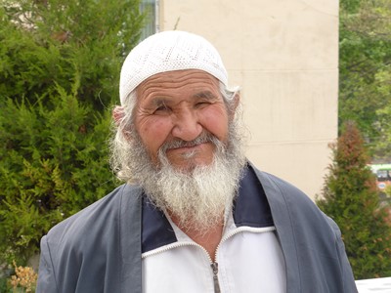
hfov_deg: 16.6
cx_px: 196
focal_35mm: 119
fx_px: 1344
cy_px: 146
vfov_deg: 12.5
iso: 100
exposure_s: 1/160
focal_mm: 19.4
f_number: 5.3
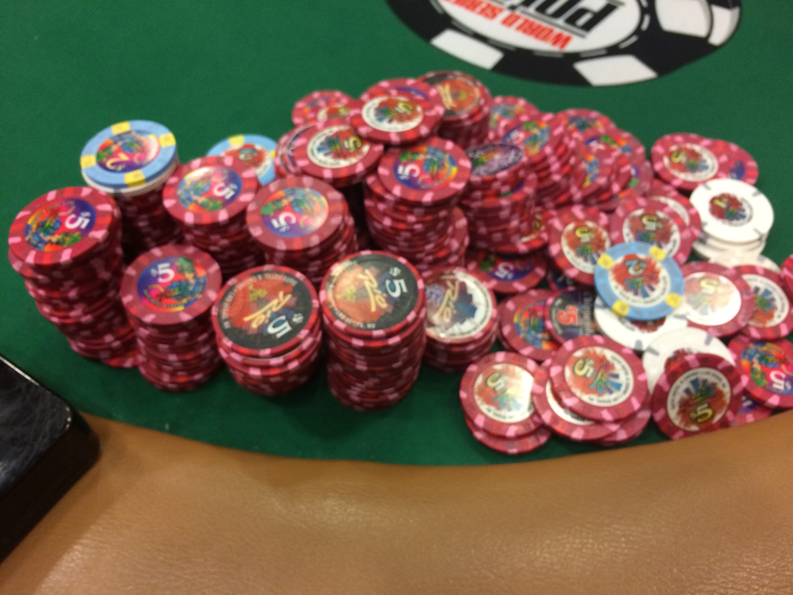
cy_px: 298
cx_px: 396
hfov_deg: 61.7
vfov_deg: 48.2
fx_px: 664
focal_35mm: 29
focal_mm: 4.15
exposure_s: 1/30
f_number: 2.2
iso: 125
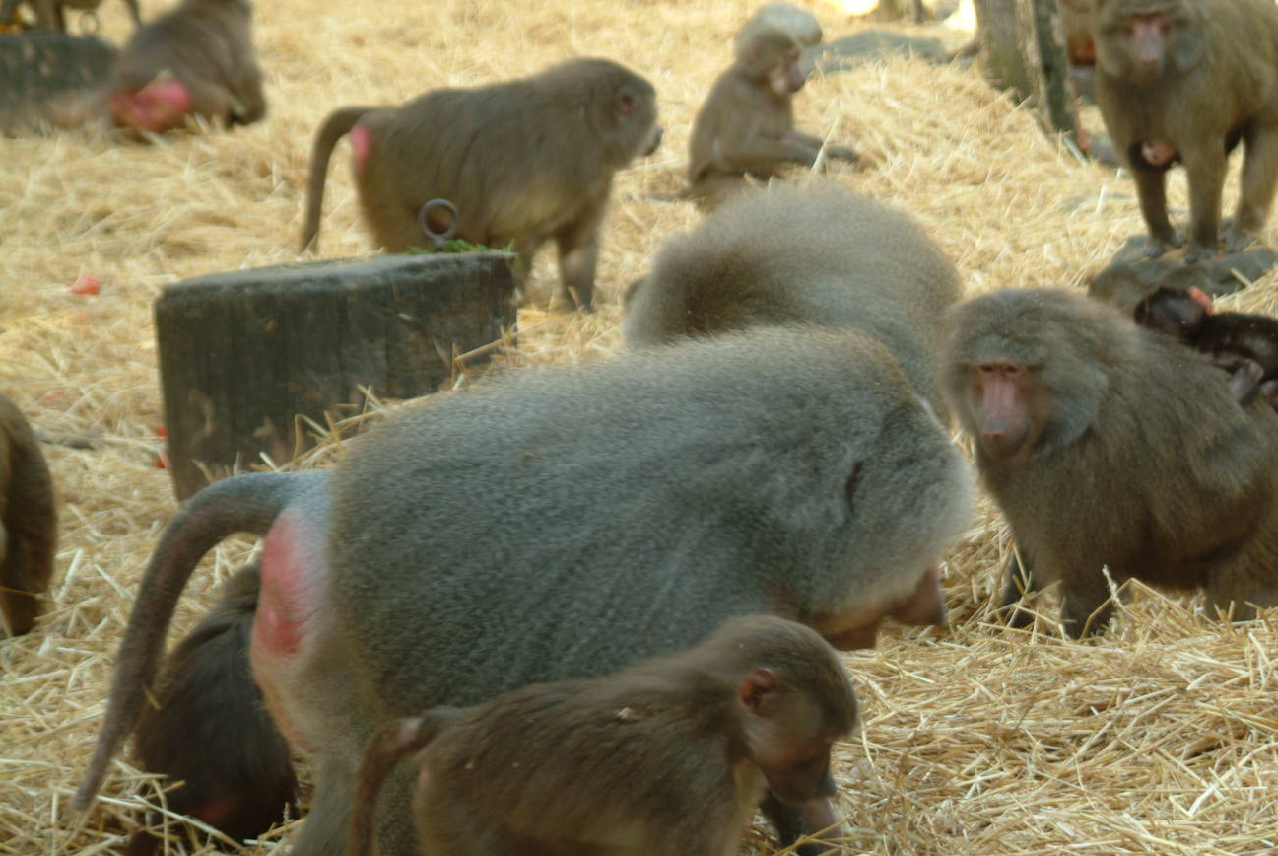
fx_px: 4144
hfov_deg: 17.5
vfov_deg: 11.8
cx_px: 787
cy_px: 474
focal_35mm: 117
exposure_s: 1/60
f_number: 4.8
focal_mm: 63
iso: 200
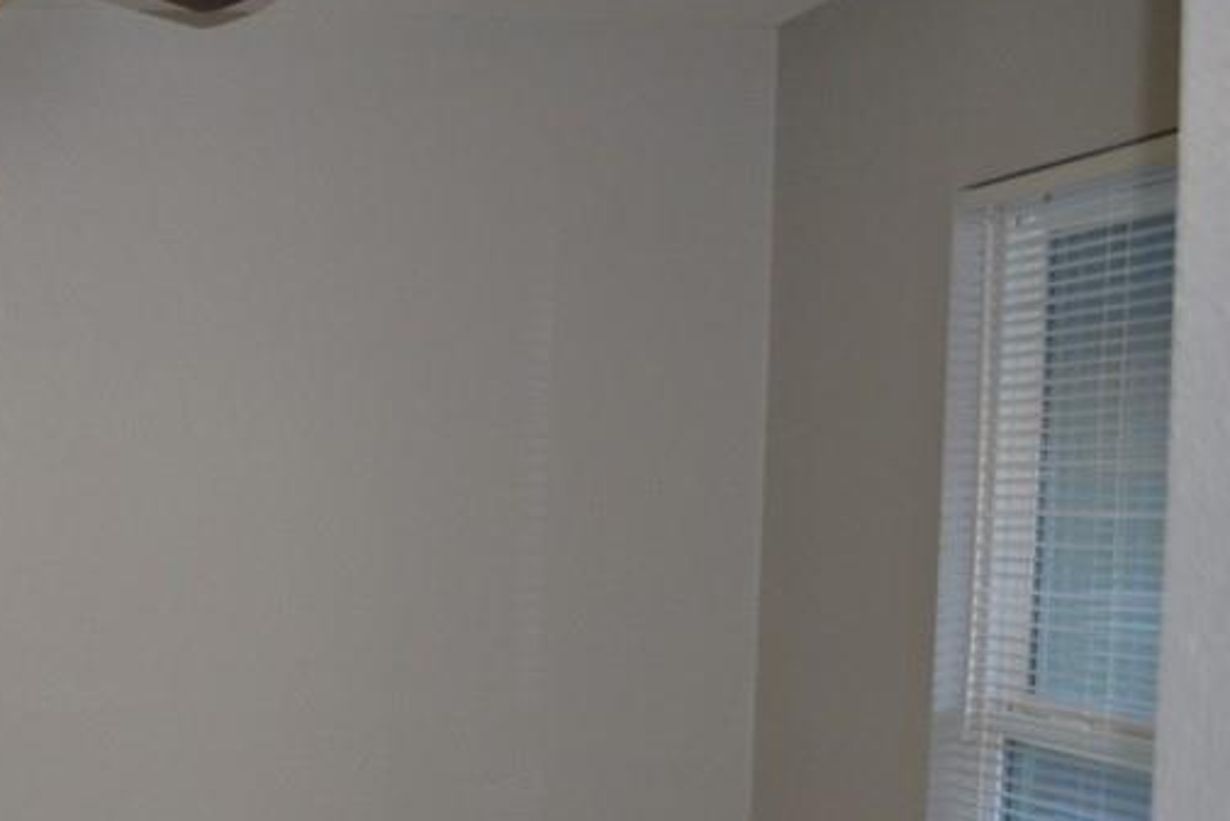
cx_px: -78
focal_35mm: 71
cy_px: 697
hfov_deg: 26.5
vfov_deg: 18.9
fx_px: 2426
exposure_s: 1/60
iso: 640
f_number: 3.8
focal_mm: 22
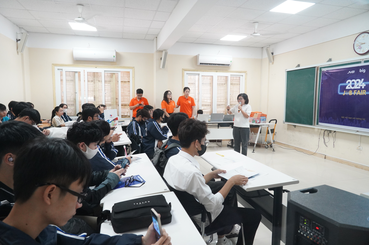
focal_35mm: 24
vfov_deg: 53.0
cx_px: 184
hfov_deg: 73.8
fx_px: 246
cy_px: 122
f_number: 5.6
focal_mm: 24
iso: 8000
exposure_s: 1/125
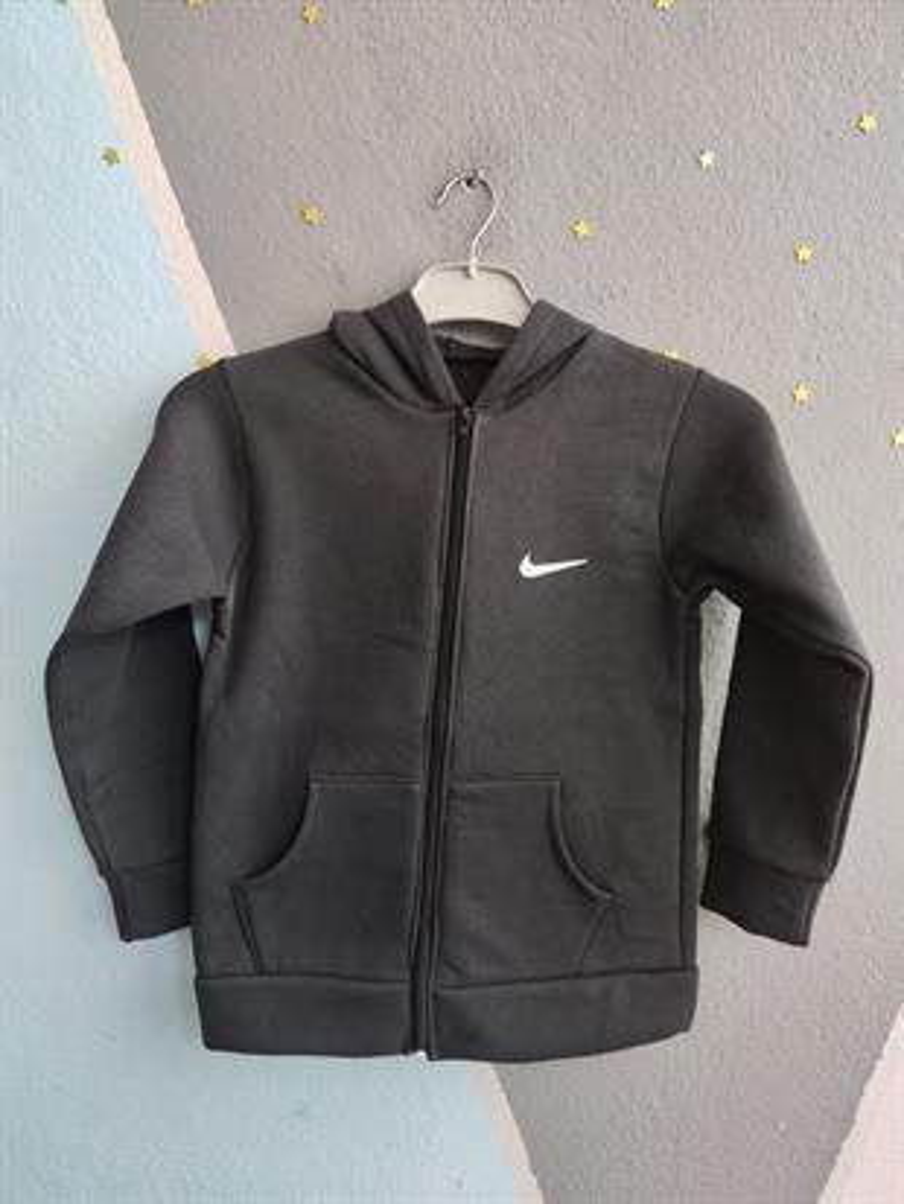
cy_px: 602
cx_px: 452
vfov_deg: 71.6
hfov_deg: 56.8
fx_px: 835
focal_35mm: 24
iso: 352
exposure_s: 1/35.9
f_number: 1.88
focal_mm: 5.59
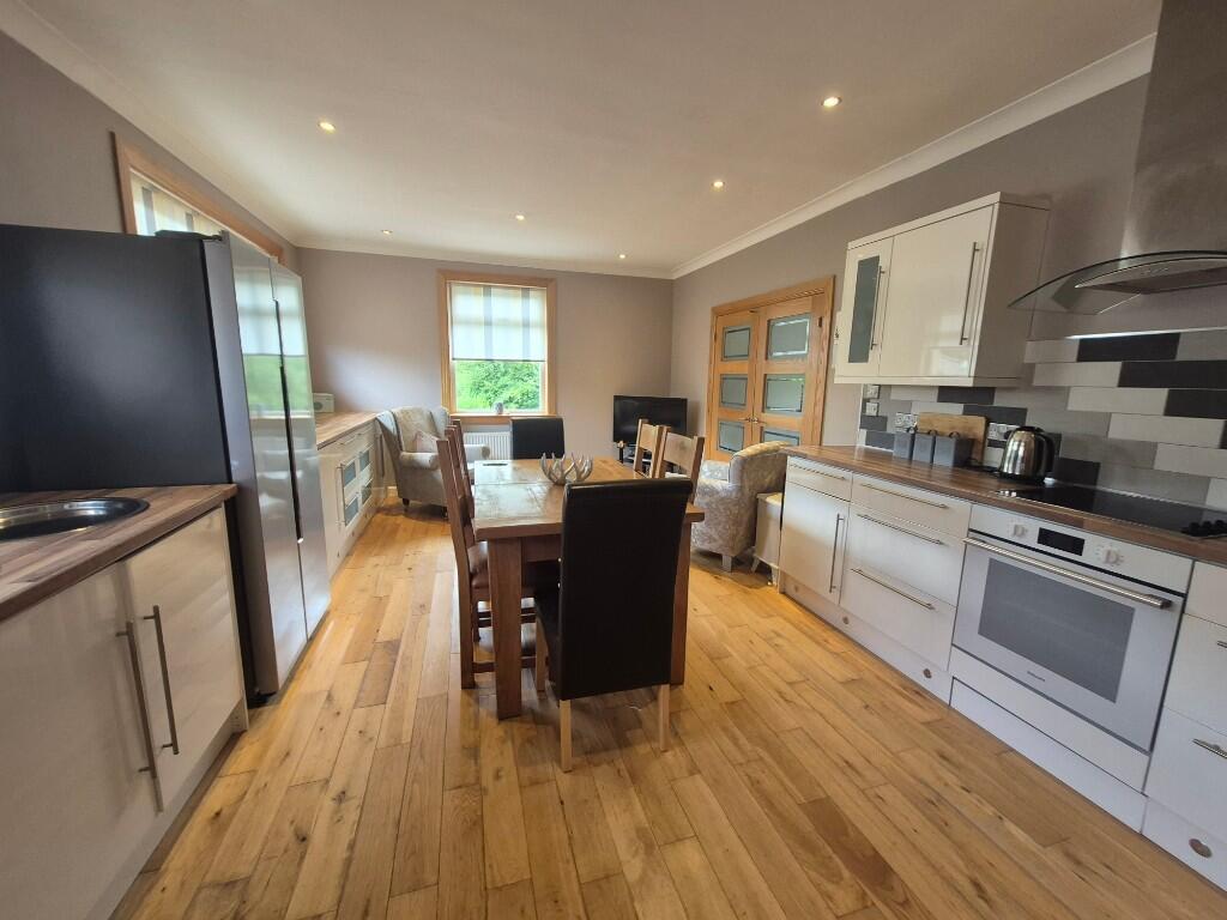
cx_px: 614
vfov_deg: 89.9
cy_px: 460
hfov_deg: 106.2
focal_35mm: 13
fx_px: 461
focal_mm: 1.74
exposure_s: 1/50
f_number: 2.2
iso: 125
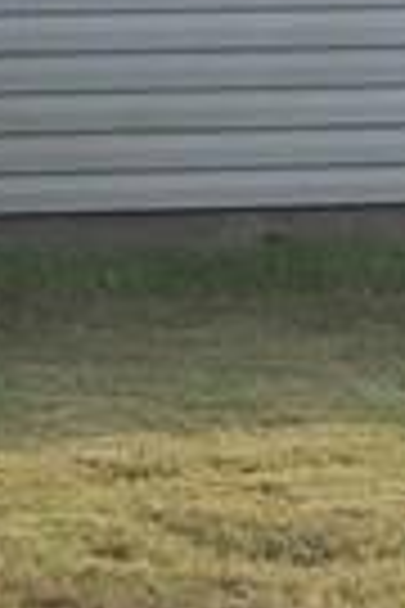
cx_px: 904
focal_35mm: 292
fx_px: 4927
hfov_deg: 4.6
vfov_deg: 7.0
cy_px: 144
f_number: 2.8
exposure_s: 1/250
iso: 64
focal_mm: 7.8
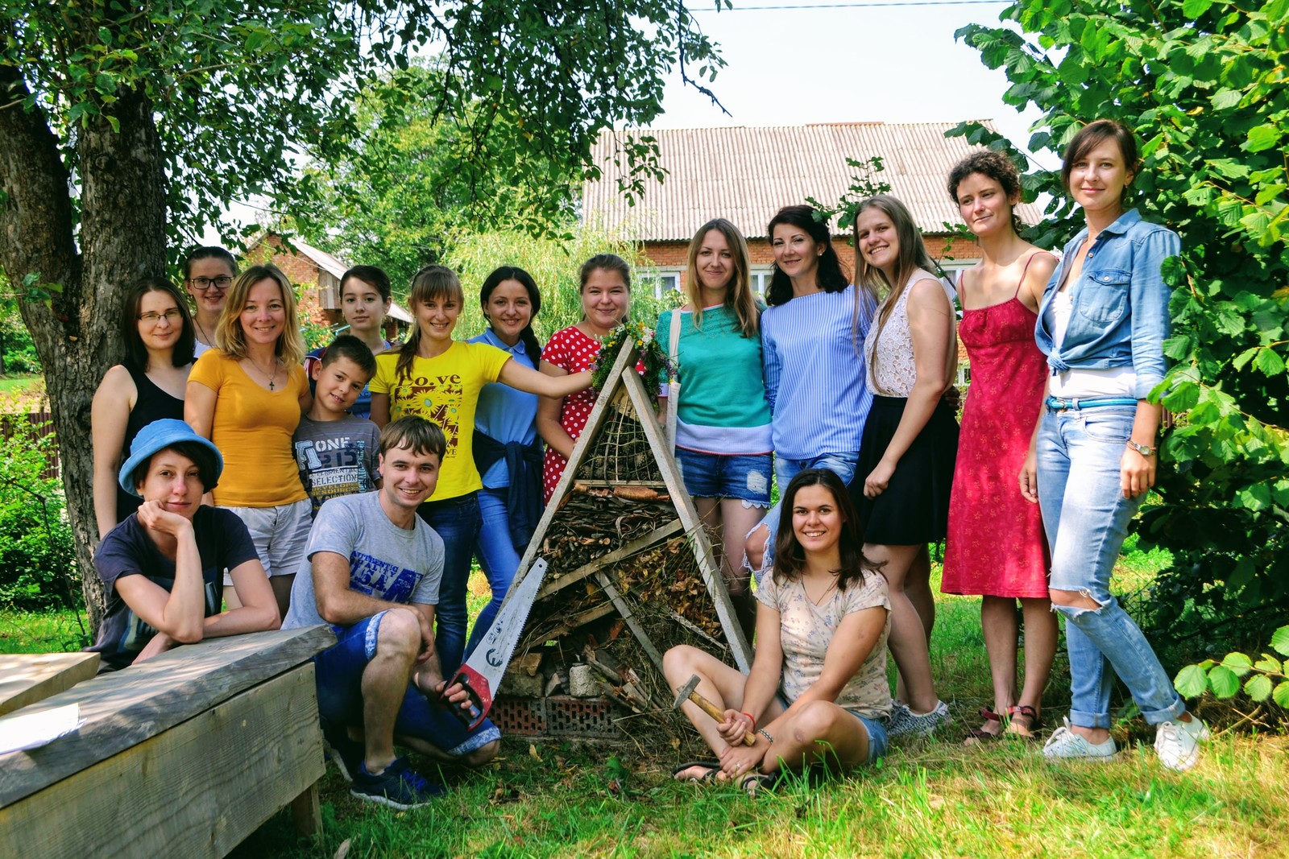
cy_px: 430
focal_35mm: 36
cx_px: 644
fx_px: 1289
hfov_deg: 53.1
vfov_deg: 36.9
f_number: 5.6
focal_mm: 24
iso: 100
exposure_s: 1/125
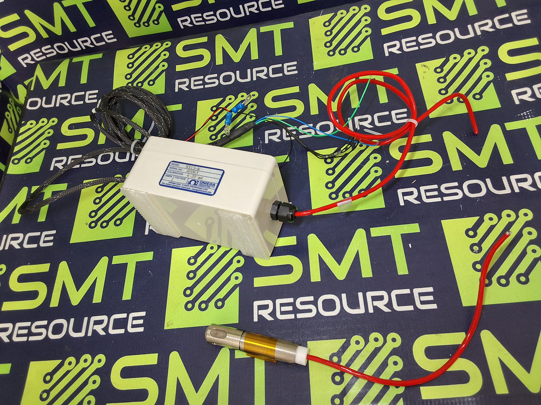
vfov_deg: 49.7
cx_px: 270
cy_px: 202
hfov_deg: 63.4
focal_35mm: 28
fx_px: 438
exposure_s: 1/40
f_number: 1.9
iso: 200
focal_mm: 2.91
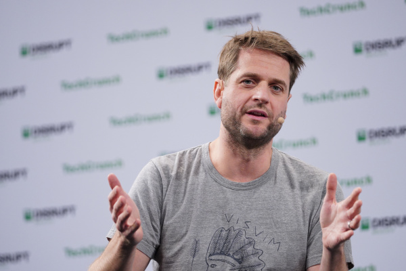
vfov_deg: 5.4
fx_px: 2876
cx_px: 203
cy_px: 136
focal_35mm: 255
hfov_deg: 8.1
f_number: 2.8
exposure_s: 1/400
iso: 1600
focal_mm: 170
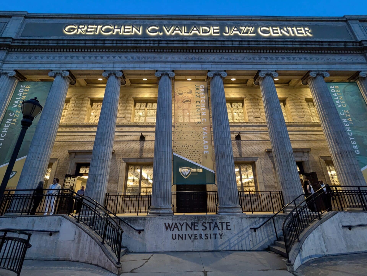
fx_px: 170
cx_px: 184
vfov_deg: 78.3
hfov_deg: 94.4
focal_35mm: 16
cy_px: 138
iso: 533
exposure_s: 1/25.8
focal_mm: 2.35
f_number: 2.2
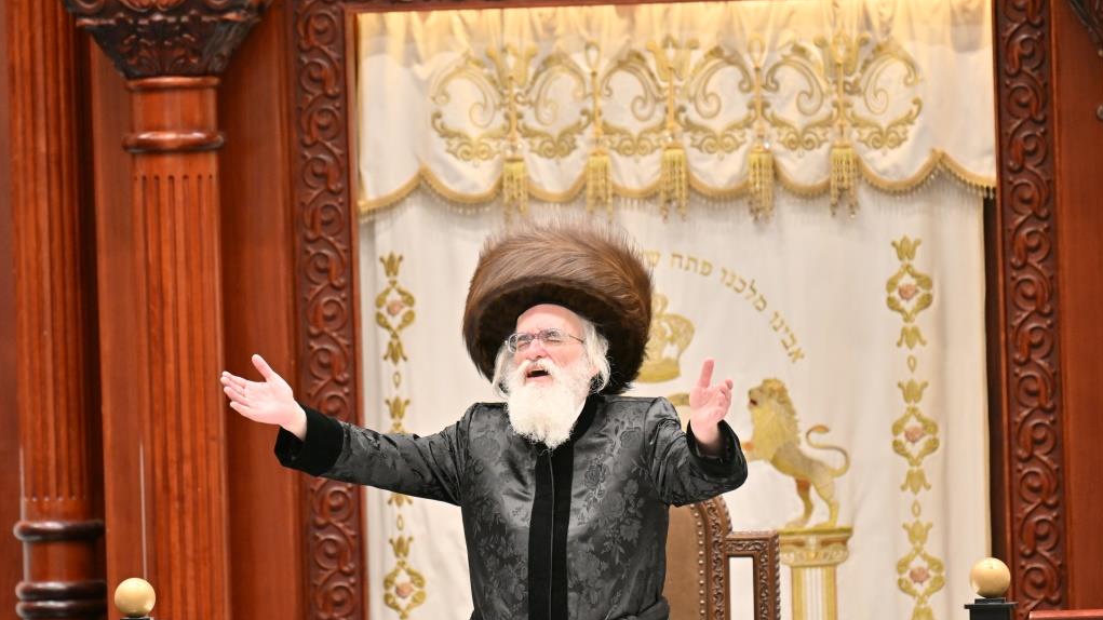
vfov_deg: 3.9
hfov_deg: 6.9
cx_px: 552
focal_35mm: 315
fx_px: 9212
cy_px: 367
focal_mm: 200
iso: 250
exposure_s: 1/200
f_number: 2.8
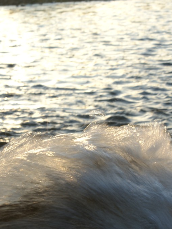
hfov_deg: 11.2
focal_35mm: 132
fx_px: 874
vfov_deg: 14.9
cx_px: 109
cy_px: 125
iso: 100
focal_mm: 50
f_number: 13
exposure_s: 1/25
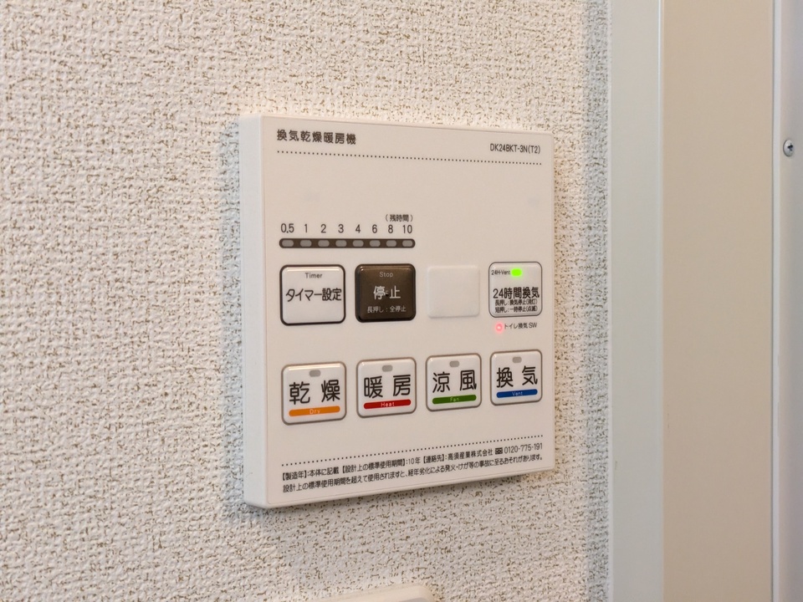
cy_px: 301
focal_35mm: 51
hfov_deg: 37.5
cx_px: 402
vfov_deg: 28.6
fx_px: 1183
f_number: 1.89
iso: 267
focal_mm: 5.43
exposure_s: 1/100
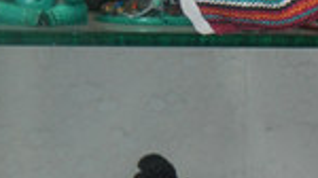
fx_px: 1028
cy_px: 34
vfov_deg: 9.9
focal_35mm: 122
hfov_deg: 16.5
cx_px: 430
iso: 200
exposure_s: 1/30
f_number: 3.9
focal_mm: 5
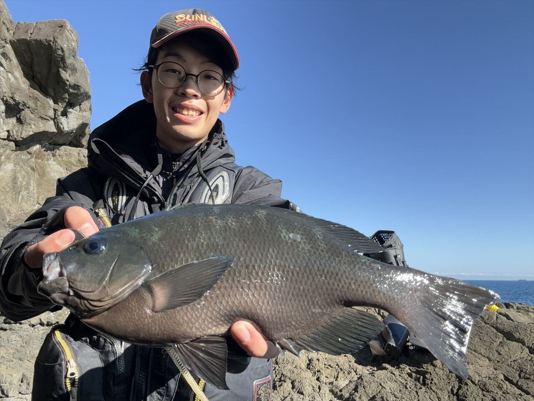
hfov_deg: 60.0
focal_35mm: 30
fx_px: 463
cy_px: 200
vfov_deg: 46.8
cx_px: 267
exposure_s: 1/794
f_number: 1.9
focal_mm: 2.69
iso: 25
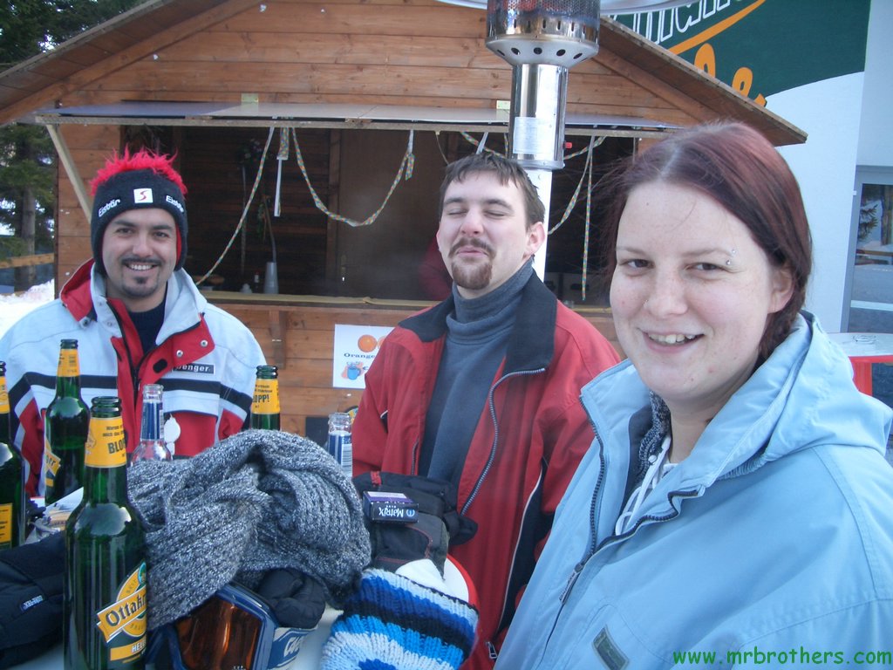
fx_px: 903
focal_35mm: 35
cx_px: 446
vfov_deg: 40.7
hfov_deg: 52.6
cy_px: 335
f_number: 2.6
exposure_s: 1/100
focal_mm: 5.8
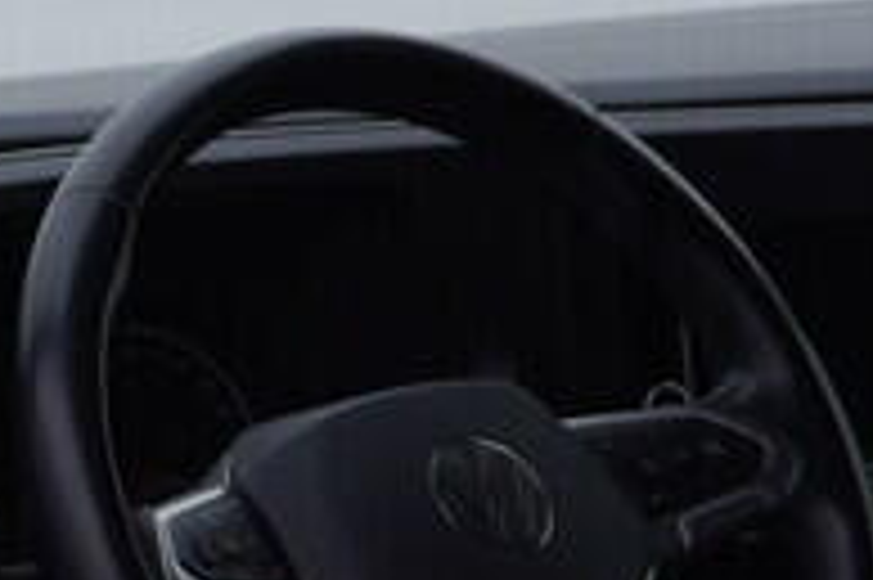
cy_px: 746
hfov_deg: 7.2
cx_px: -1368
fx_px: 6469
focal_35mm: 267
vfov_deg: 5.1
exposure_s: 1/80
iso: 125
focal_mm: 24
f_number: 4.5
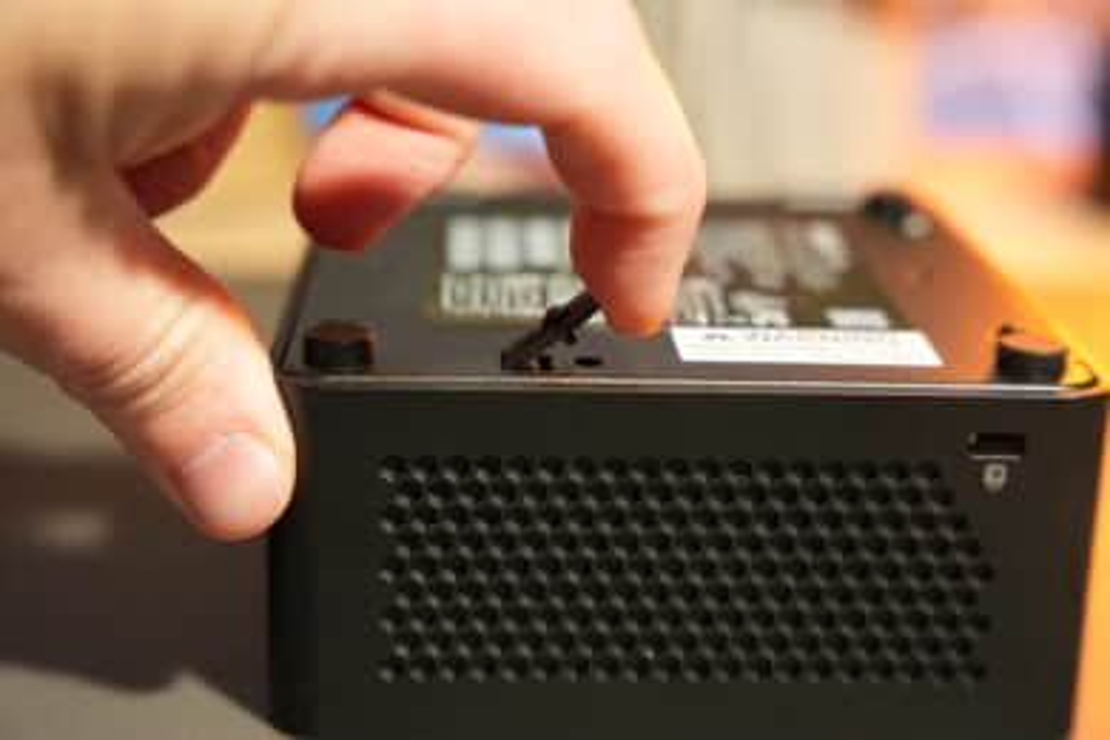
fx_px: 2007
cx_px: 555
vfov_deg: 20.9
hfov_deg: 30.9
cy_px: 370
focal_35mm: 65
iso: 1250
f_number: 5
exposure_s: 1/80
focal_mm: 65.1
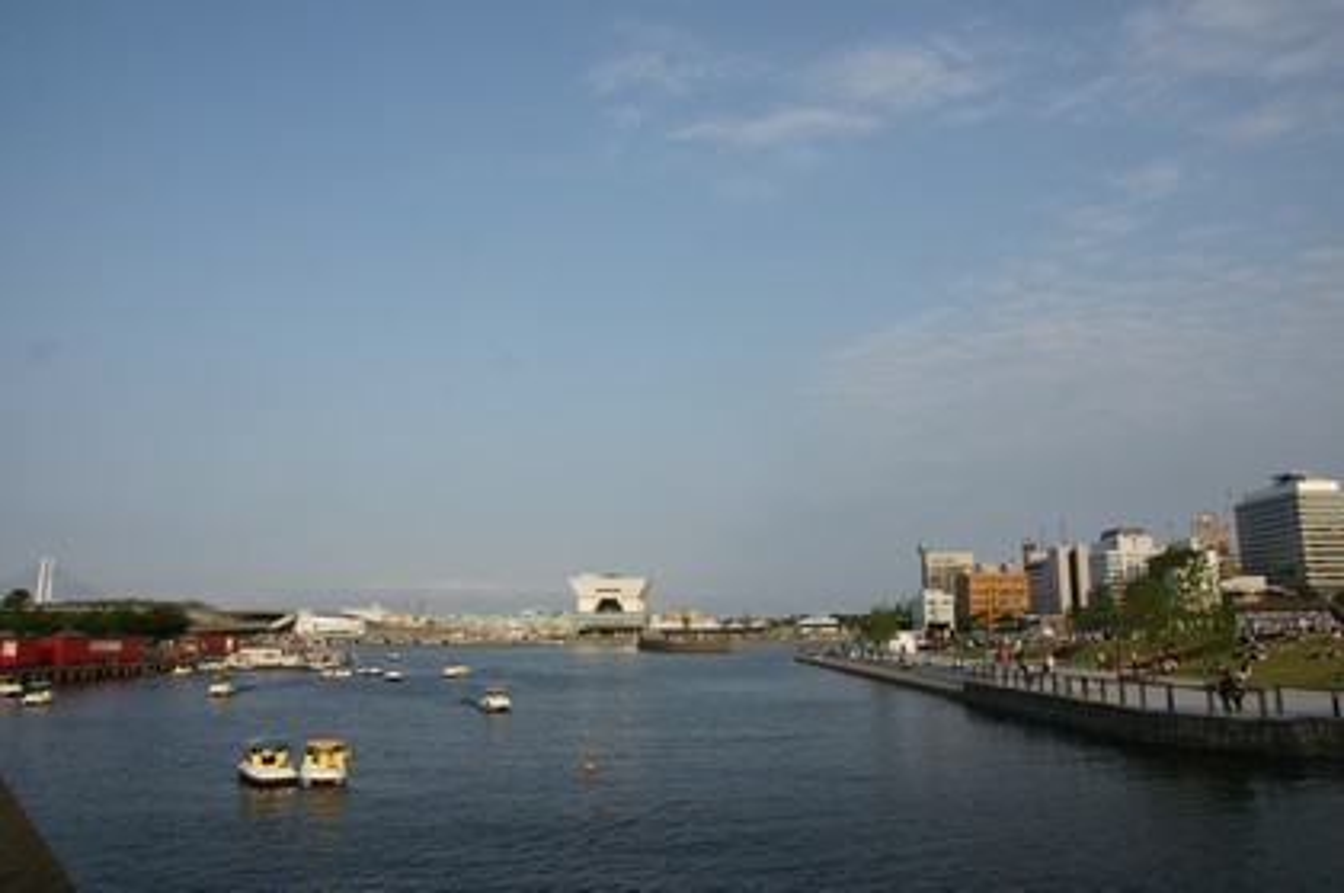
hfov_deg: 73.8
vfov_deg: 53.0
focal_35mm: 24
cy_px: 446
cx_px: 672
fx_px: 895
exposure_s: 1/400
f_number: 9
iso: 200
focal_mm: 16
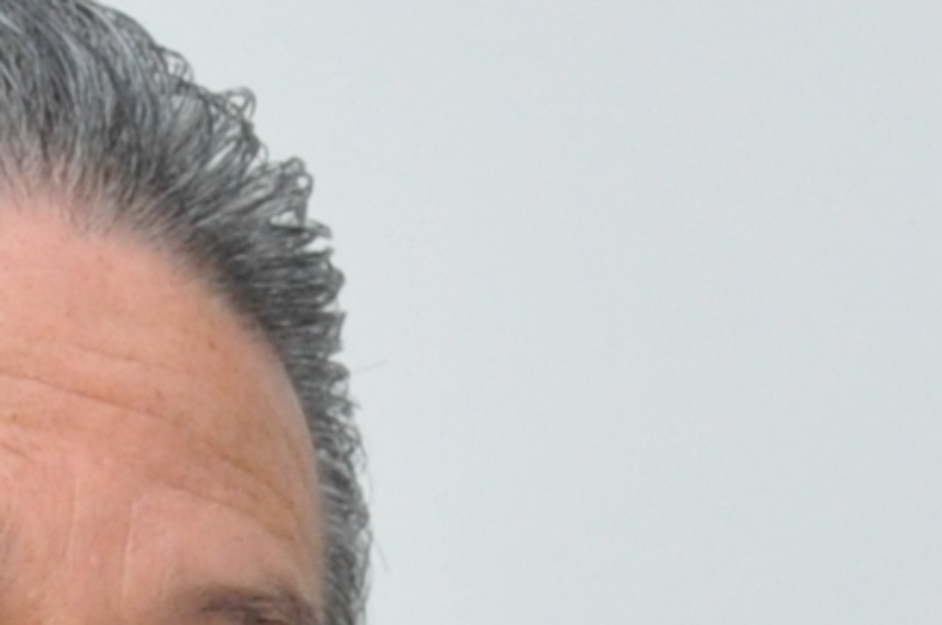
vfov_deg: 4.0
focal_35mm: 331
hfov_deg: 6.2
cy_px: 1778
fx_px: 8648
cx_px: 300
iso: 800
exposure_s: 1/60
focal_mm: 30
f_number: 5.6
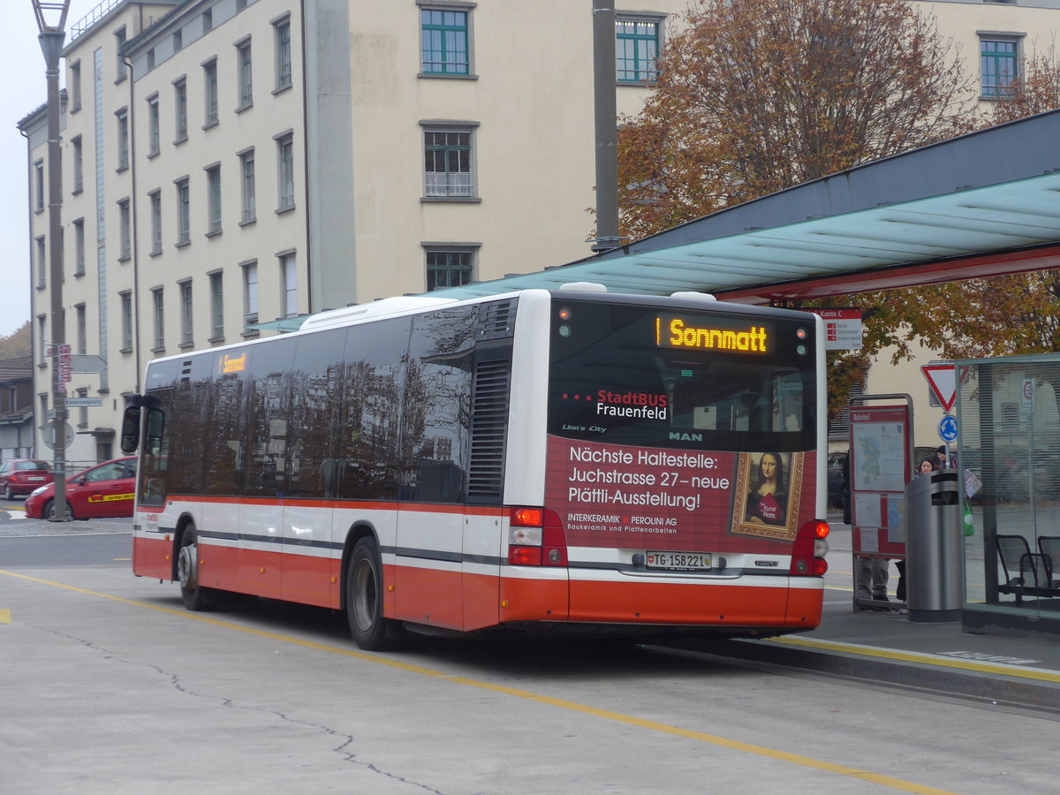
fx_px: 2450
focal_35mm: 80
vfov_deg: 18.4
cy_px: 398
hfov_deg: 24.4
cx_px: 530
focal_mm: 16
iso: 80
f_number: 4.4
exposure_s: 1/80
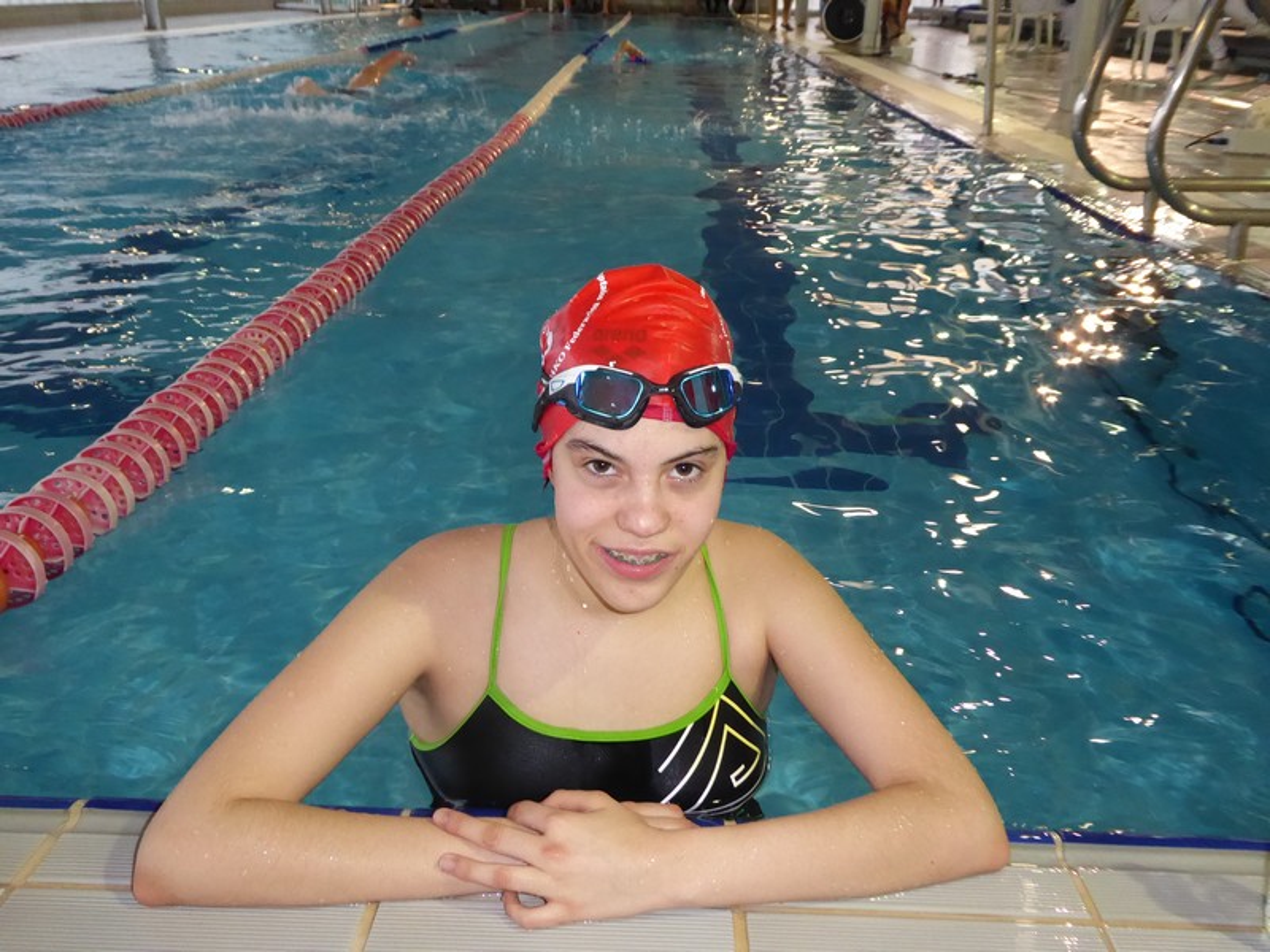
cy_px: 476
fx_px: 1211
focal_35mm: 33
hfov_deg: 55.4
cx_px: 635
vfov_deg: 42.9
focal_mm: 5.8
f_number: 3.6
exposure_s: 1/60
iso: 800
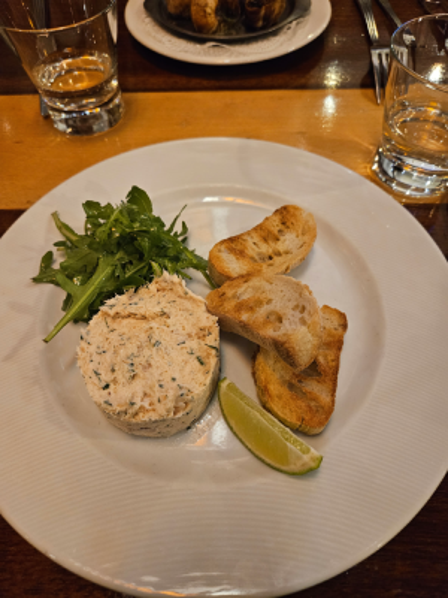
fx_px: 397
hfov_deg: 58.9
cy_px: 299
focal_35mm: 23
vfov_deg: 73.9
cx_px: 224
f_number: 1.8
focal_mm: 5.4
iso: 640
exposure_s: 1/33.3
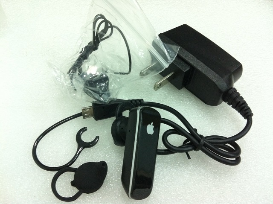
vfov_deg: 40.6
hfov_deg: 52.7
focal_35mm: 35
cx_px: 136
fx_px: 276
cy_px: 102
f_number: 2.8
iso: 160
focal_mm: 3.85
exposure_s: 1/17
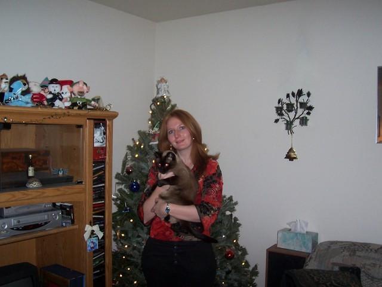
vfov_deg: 38.7
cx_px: 191
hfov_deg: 50.1
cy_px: 144
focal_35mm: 37
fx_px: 408
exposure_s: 1/60
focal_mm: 5.6
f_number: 2.8
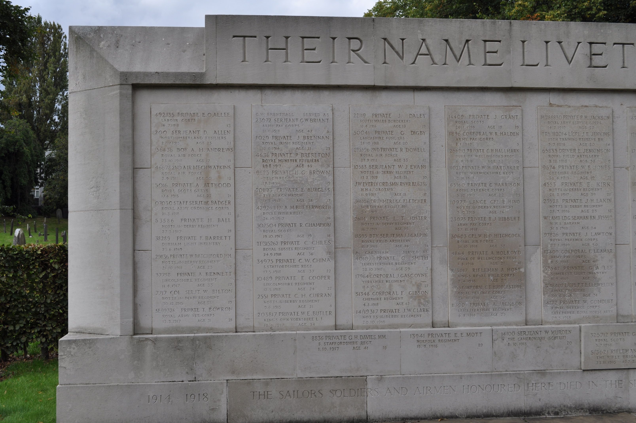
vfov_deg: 29.8
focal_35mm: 45
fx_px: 794
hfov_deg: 43.7
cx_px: 318
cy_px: 212
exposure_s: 1/250
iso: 200
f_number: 8
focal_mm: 30
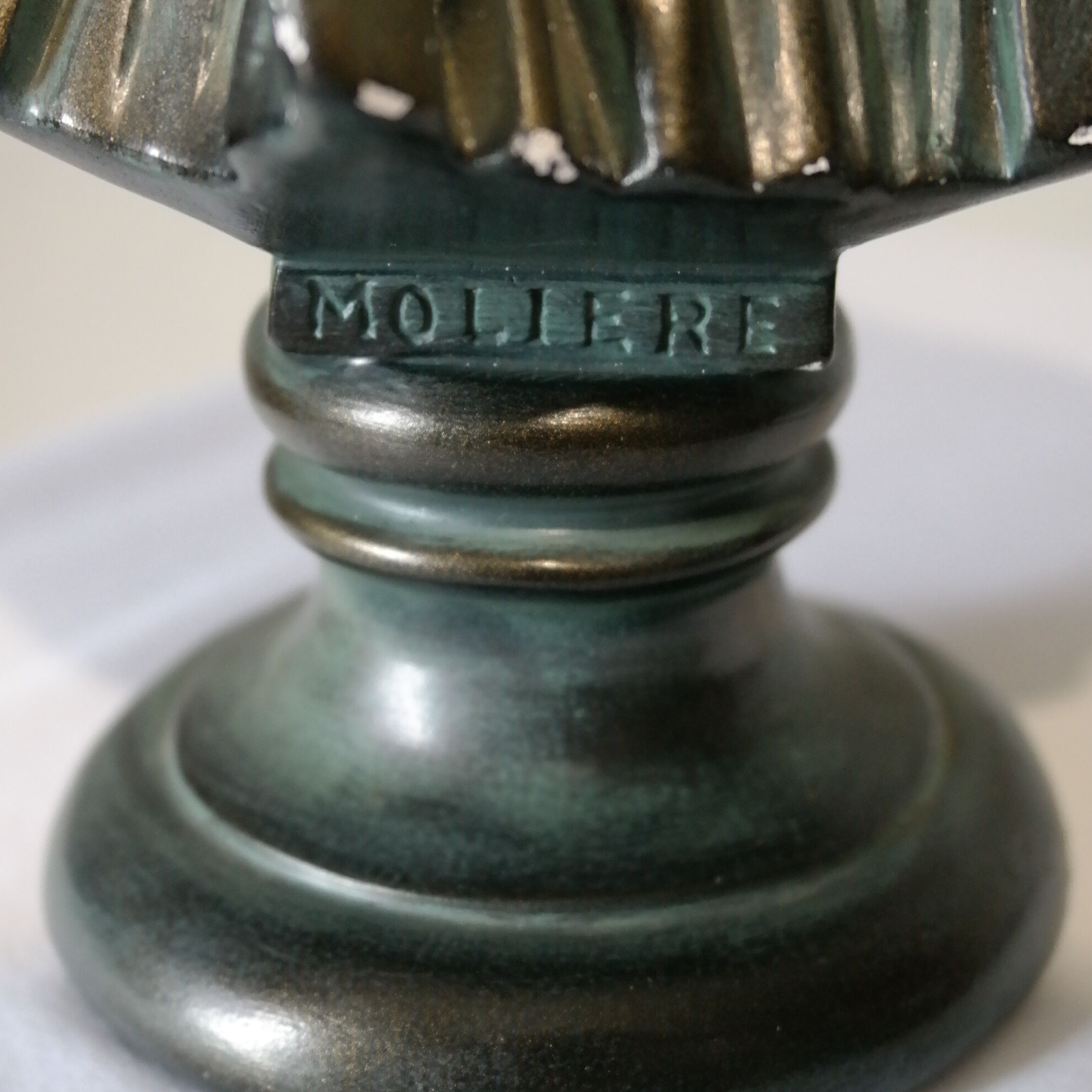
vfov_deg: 29.0
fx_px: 2106
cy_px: 629
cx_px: 544
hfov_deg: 29.1
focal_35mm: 59
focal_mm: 30
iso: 1600
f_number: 4.5
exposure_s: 1/50
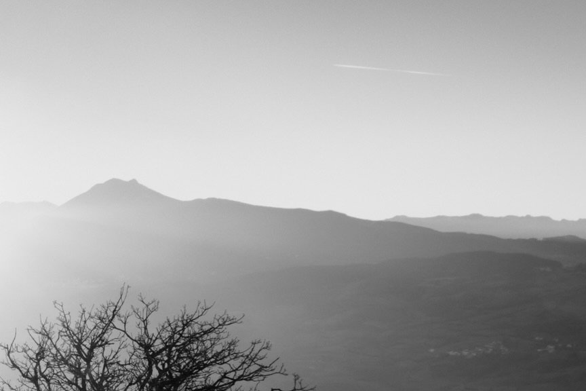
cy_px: 446
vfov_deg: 18.1
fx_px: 1172
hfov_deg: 25.0
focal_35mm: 72
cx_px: -136
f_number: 9
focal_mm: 18
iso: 800
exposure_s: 1/125
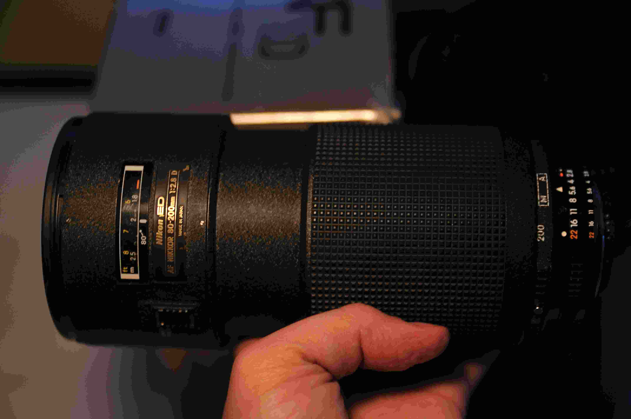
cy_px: 210
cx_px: 316
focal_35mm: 66
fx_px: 1155
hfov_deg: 30.5
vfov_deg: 20.6
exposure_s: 1/30
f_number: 2.8
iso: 200
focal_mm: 44
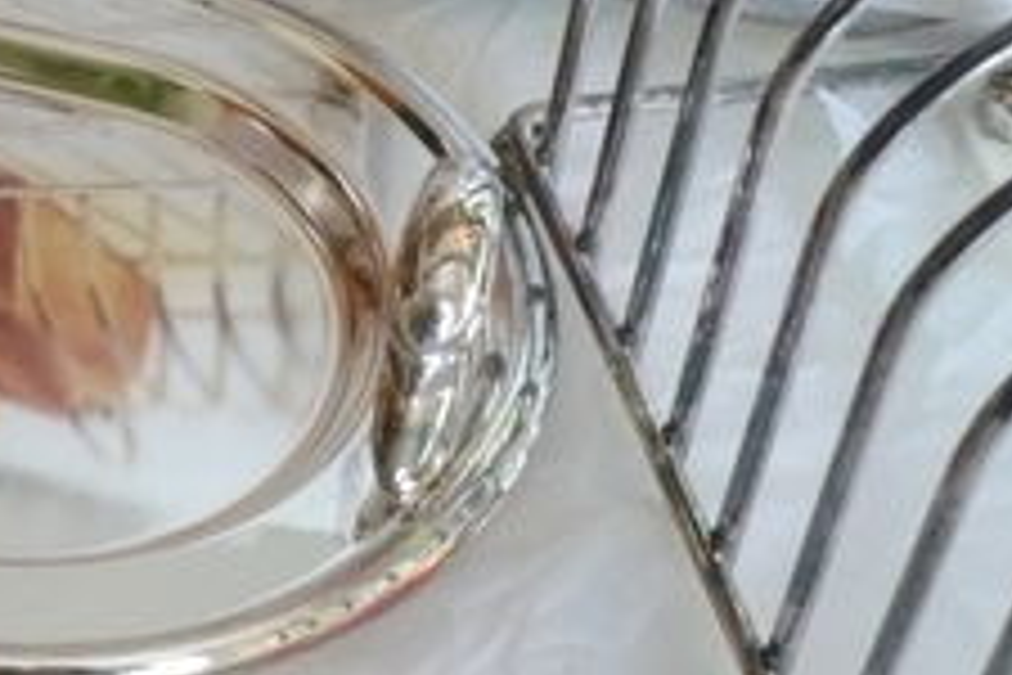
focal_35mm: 97
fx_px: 2727
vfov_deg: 14.1
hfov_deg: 19.7
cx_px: -211
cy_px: 180
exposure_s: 1/30
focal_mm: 5.8
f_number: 2.8
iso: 400
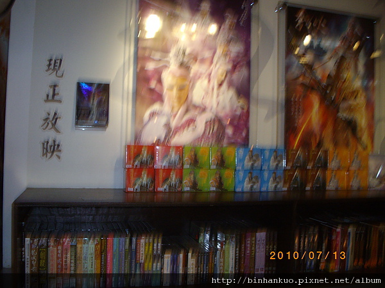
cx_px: 192
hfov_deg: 50.1
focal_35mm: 37
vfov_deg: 38.7
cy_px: 144
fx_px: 412
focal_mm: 6.2
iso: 160
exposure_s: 1/50
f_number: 2.8
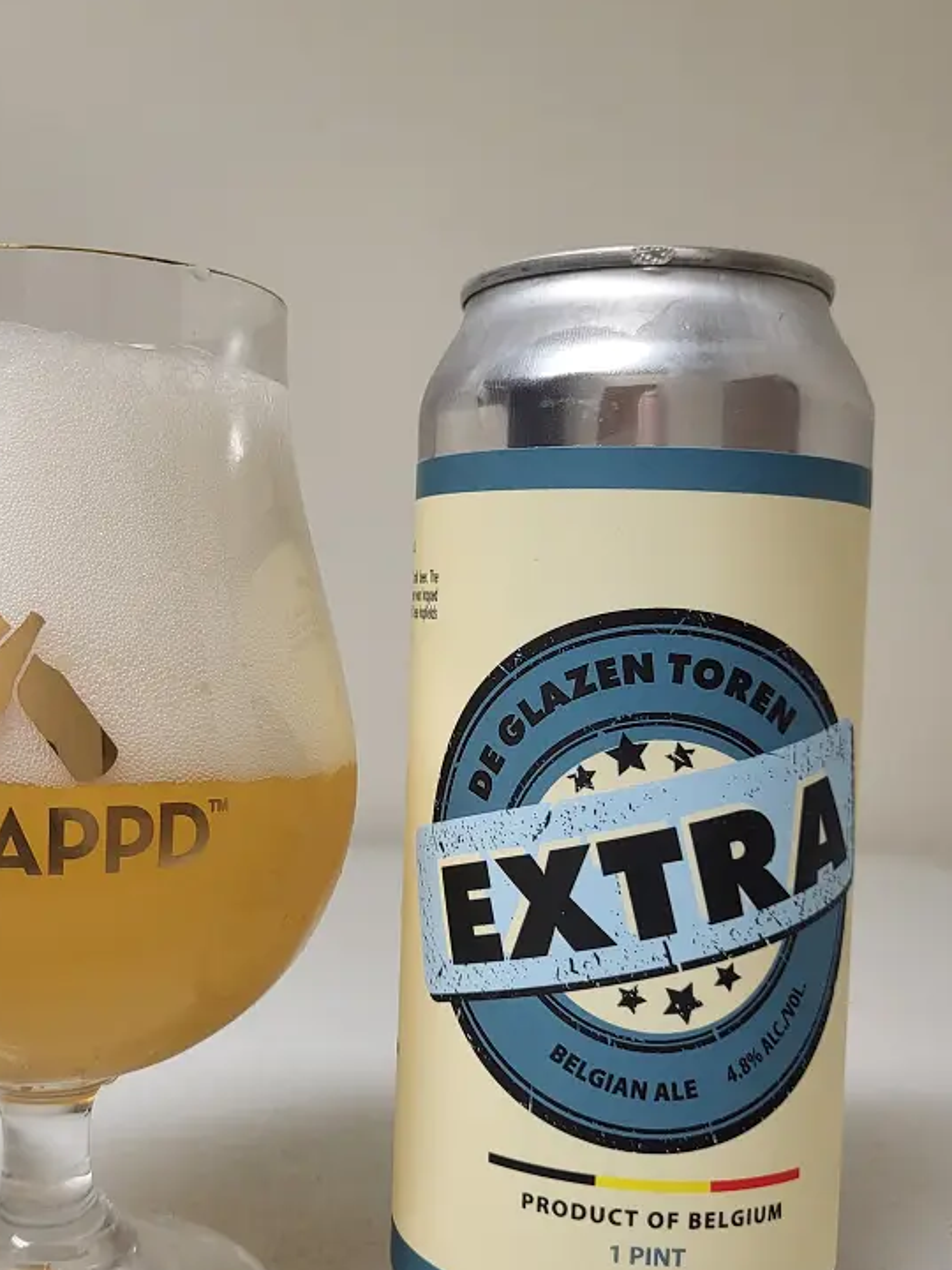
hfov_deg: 38.2
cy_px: 669
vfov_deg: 50.1
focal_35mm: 37
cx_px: 312
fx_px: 1357
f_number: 1.8
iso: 200
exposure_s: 1/120
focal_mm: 5.4
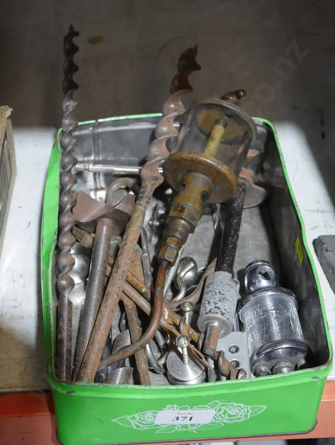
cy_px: 222
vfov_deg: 30.3
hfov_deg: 22.9
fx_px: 825
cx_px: 168
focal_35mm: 64
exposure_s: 1/80
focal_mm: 32
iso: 1600
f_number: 5.4
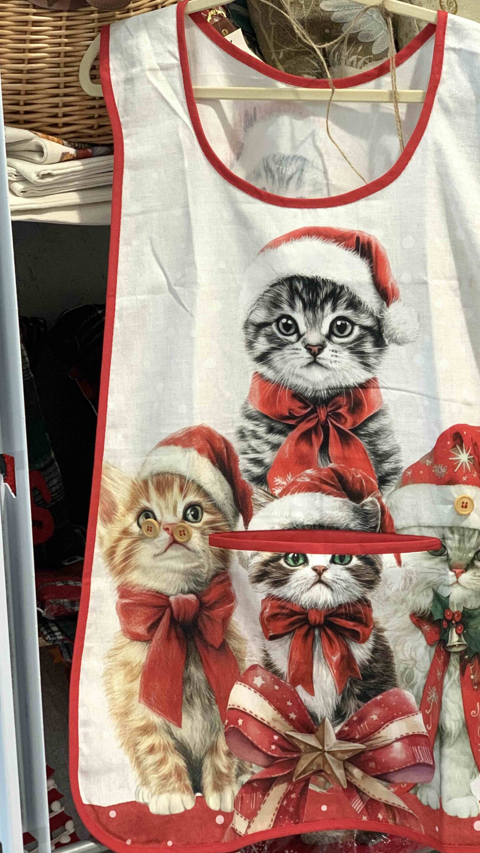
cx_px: 304
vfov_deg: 36.6
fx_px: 1290
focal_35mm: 57
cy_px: 426
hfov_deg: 21.0
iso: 200
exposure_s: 1/60
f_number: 2.4
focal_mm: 6
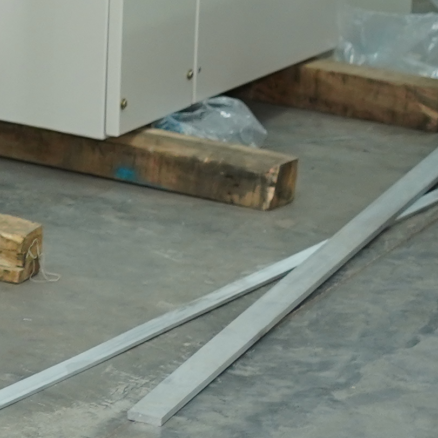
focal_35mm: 220
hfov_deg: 7.3
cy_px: -331
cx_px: -718
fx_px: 3149
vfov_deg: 7.7
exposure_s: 1/125
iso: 800
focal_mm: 35
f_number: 4
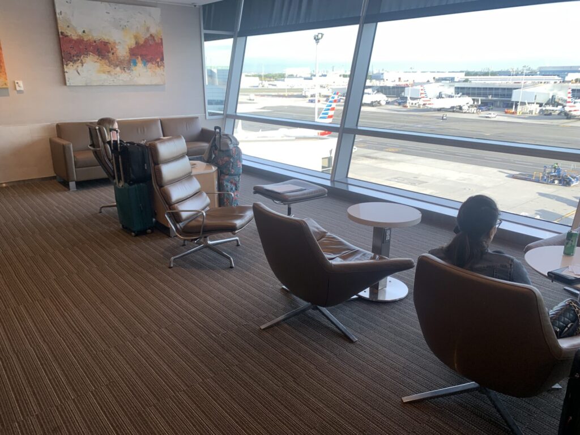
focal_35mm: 26
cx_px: 290
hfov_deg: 67.3
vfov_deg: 53.1
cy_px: 218
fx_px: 436
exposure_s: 1/120
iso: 32
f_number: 1.8
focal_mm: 4.25
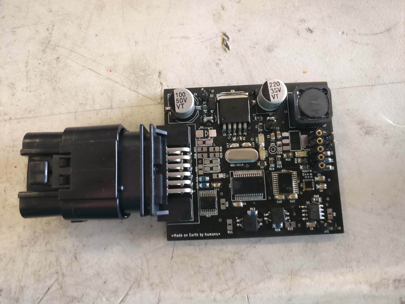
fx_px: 328
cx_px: 202
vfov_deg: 49.7
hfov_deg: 63.4
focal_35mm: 28
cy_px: 152
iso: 400
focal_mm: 4.26
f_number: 2
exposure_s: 1/20
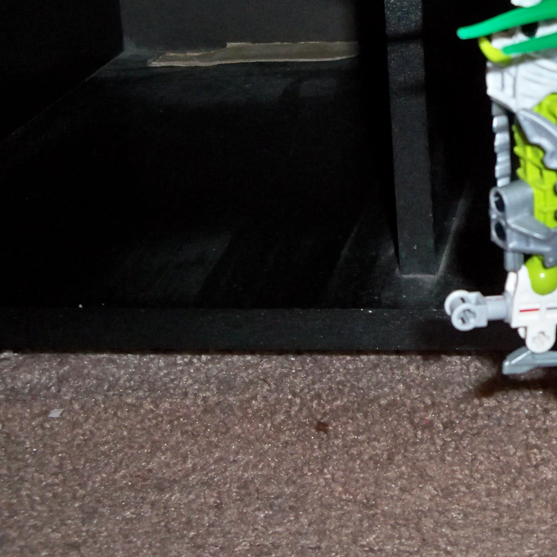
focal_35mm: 79
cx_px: 636
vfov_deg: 21.9
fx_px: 1438
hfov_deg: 20.7
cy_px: 253
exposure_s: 1/30
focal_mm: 6.2
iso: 200
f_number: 3.5
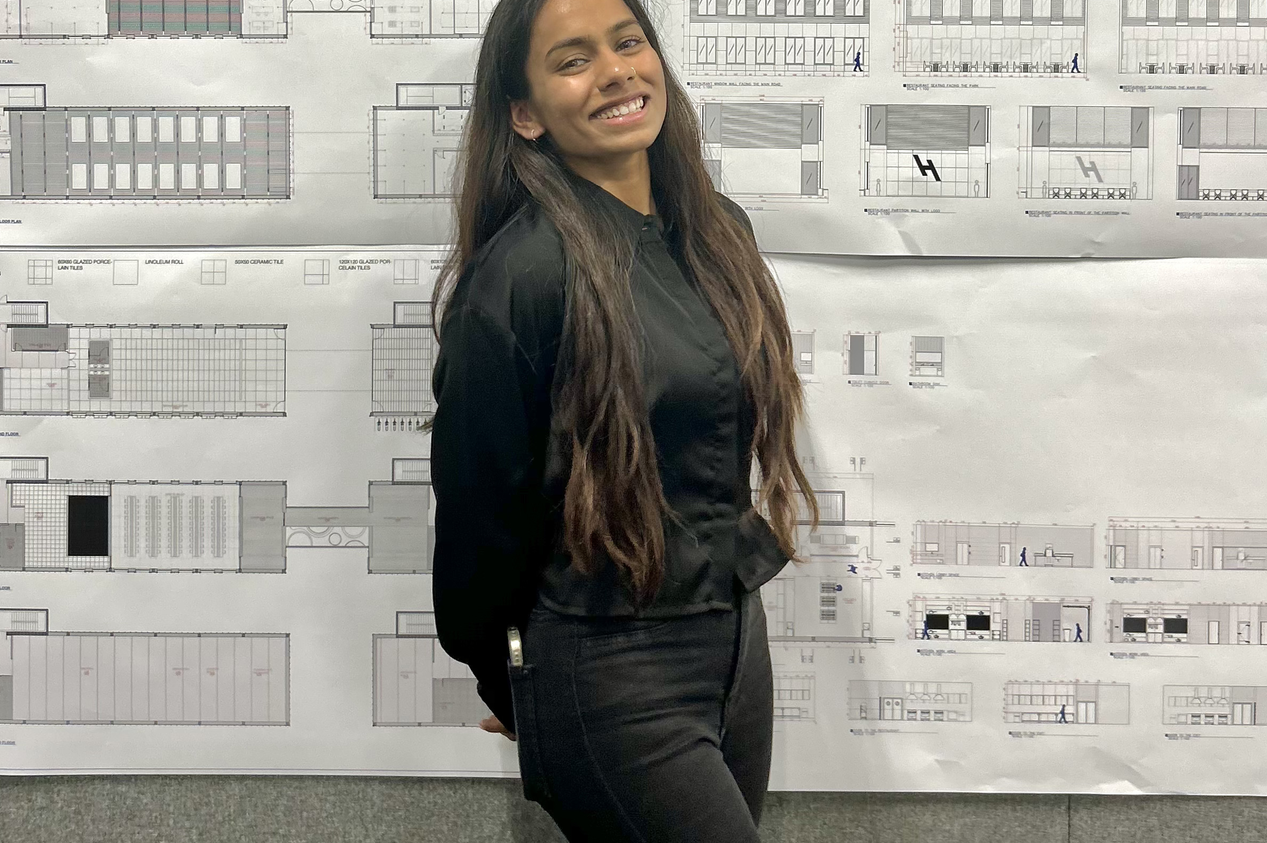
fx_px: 3060
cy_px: 364
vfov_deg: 15.7
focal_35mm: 87
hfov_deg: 23.4
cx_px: 643
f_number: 2.8
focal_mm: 70
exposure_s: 1/100
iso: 400
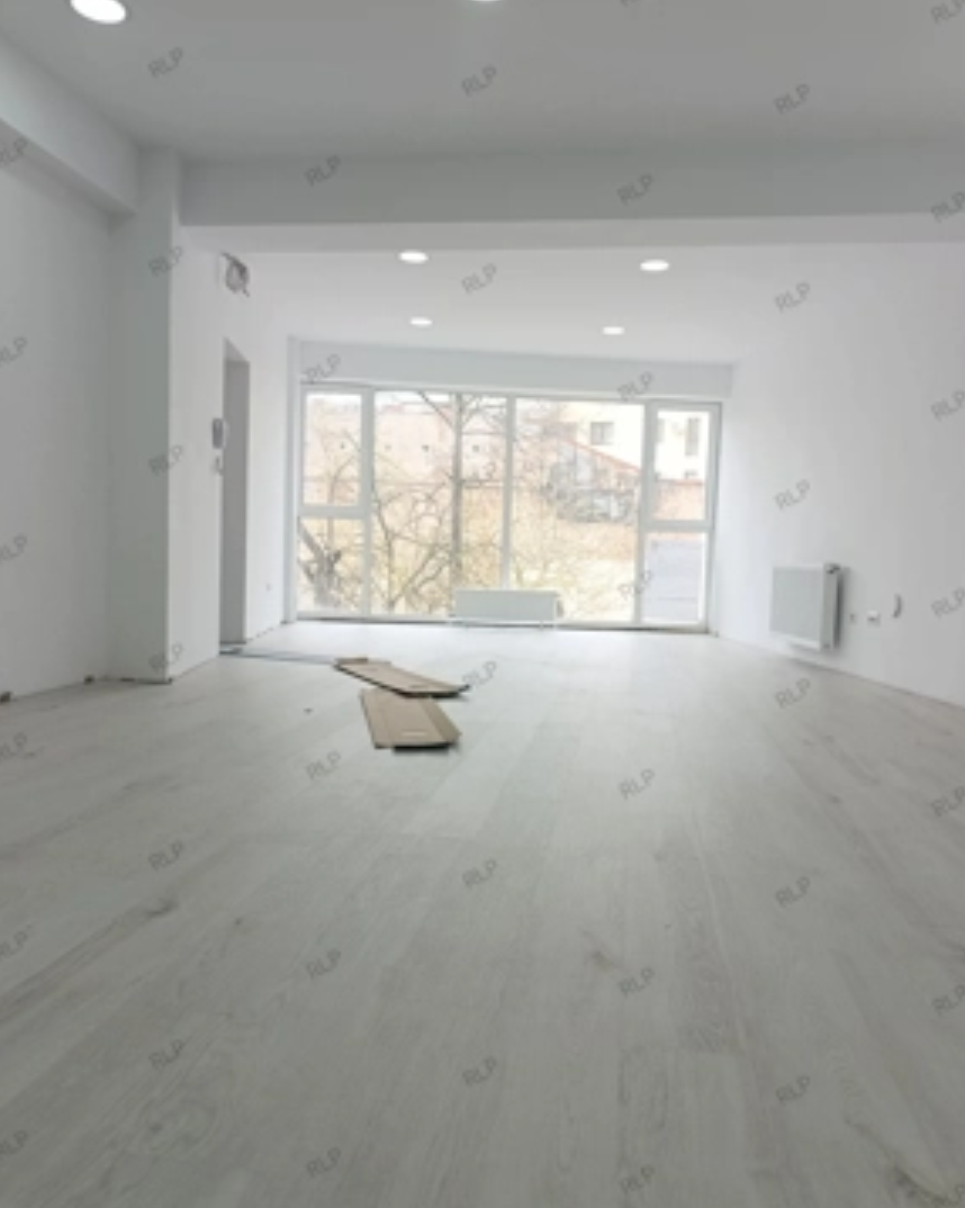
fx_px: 893
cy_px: 611
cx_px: 496
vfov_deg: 68.1
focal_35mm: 25
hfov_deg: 56.7
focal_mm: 6.14
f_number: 1.6
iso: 50
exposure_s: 1/101
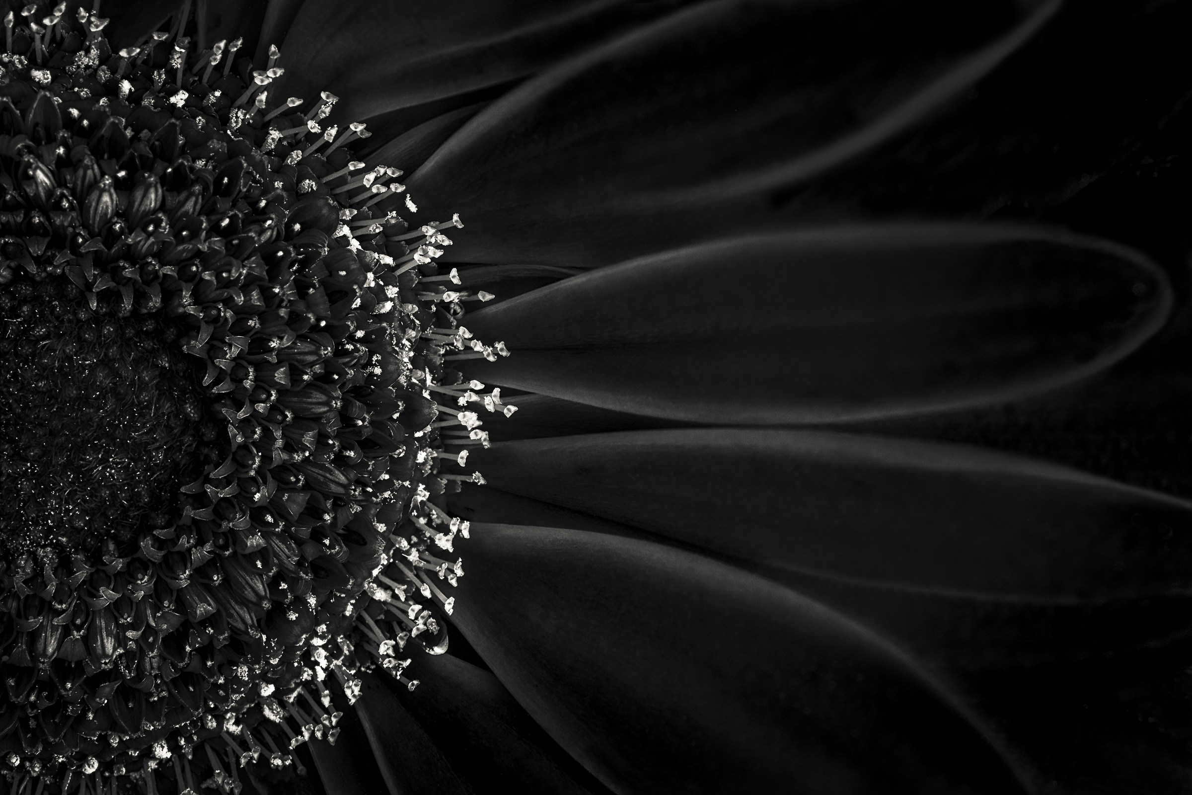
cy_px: 398
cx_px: 596
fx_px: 2980
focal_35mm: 90
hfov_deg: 22.6
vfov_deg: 15.2
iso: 200
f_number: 11
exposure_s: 1/2
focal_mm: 60
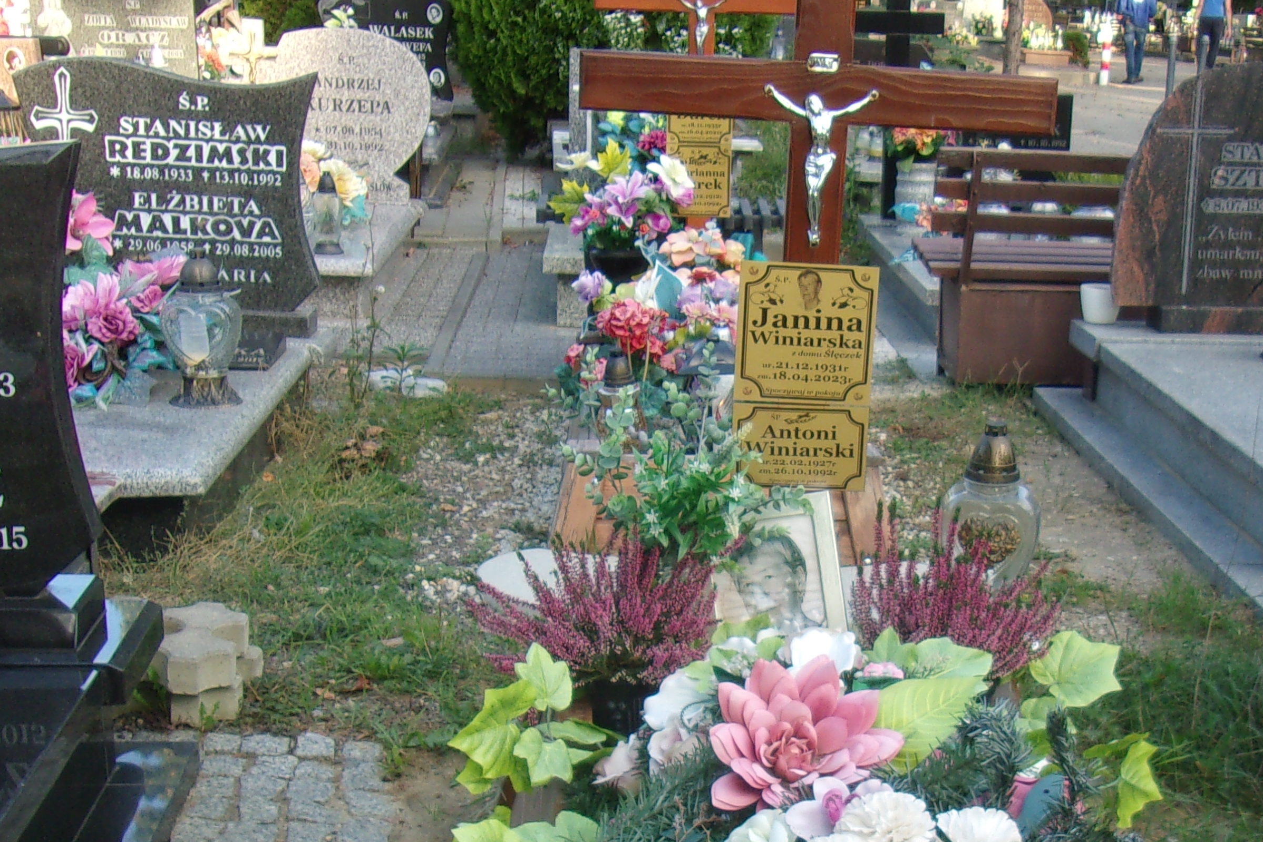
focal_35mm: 54
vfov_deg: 24.9
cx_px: 809
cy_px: 604
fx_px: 1895
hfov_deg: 36.6
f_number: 3
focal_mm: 4.9
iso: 80
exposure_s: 1/110
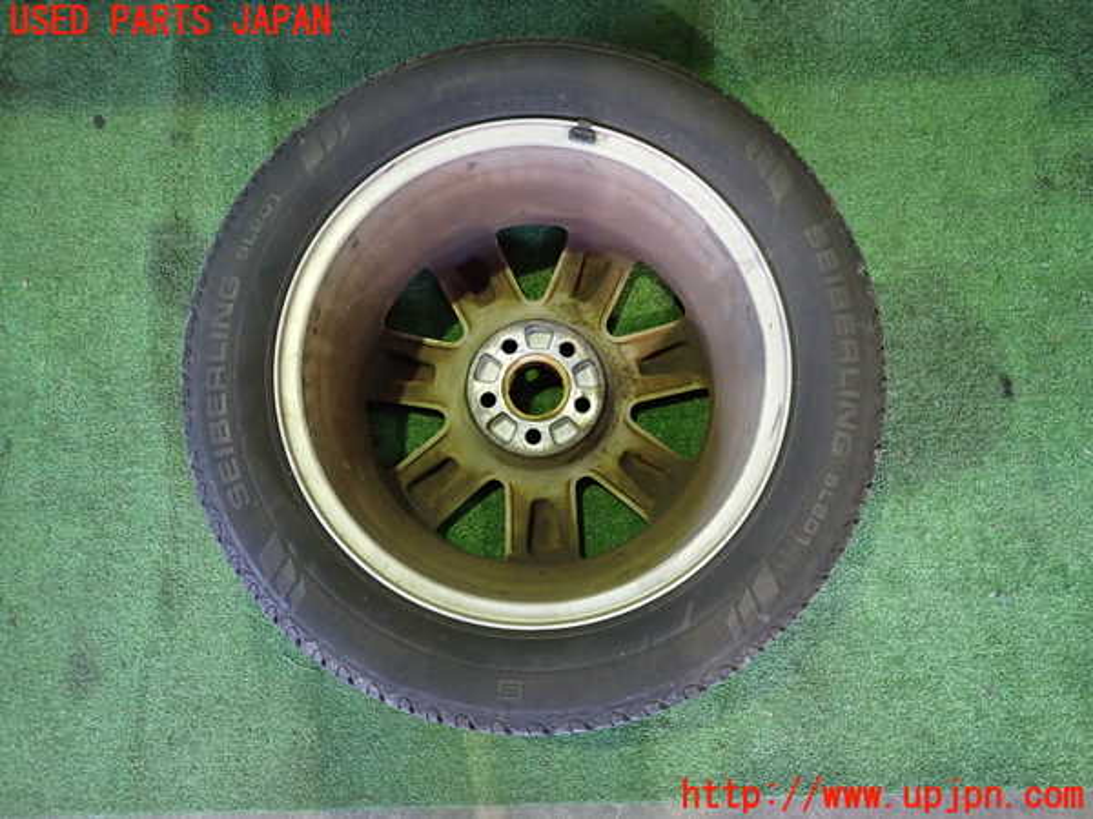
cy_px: 410
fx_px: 789
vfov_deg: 54.9
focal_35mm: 25
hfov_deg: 69.4
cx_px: 546
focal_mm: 4.5
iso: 800
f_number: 2
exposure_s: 1/30
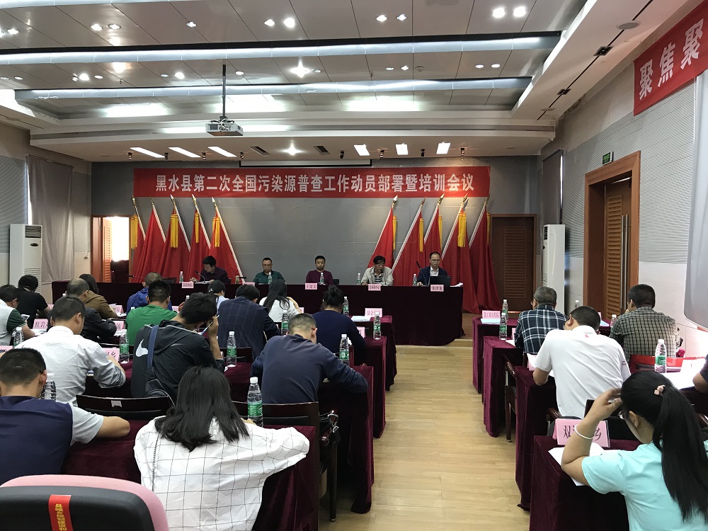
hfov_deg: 63.4
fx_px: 573
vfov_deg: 49.7
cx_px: 354
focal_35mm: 28
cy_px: 266
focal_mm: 3.99
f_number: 1.8
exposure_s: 1/20
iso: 40
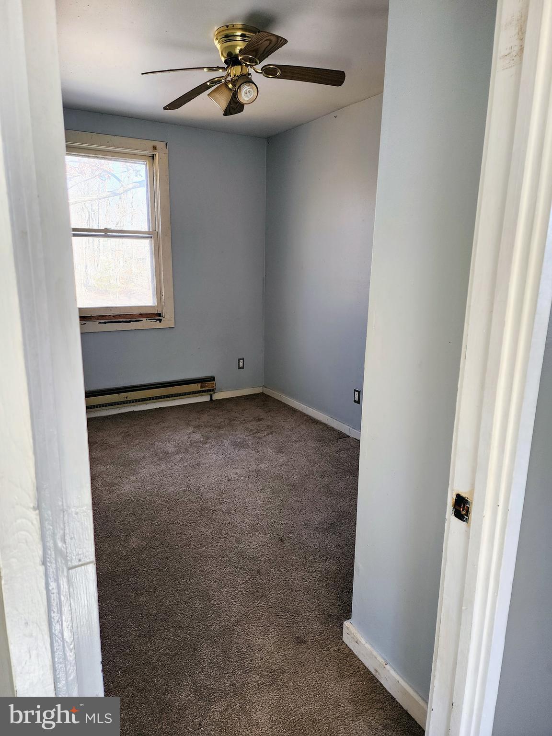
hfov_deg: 58.9
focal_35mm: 23
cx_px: 276
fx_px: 489
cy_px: 368
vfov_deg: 73.9
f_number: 1.8
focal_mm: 6.4
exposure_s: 1/180
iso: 160
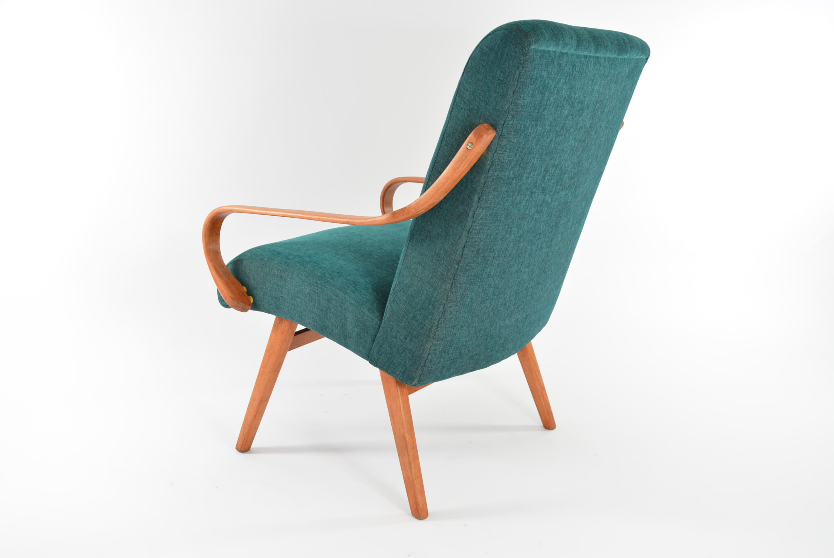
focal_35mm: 38
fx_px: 869
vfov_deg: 35.6
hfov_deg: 51.2
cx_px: 417
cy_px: 279
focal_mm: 25
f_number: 6.3
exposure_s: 1/60
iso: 400
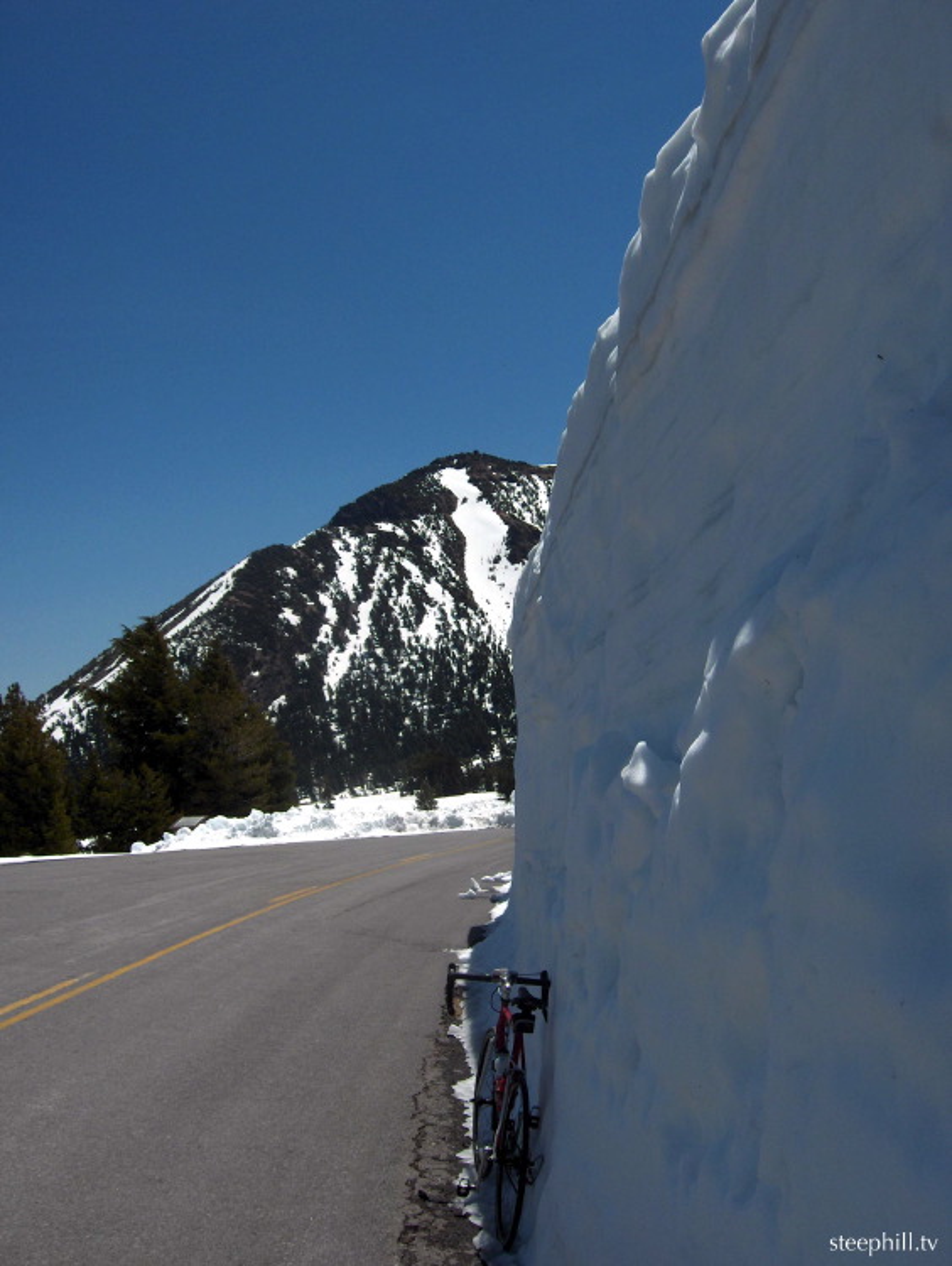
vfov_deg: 47.8
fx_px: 1428
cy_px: 633
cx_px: 476
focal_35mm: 39
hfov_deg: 36.9
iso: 100
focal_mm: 8
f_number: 4.8
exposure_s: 1/1639
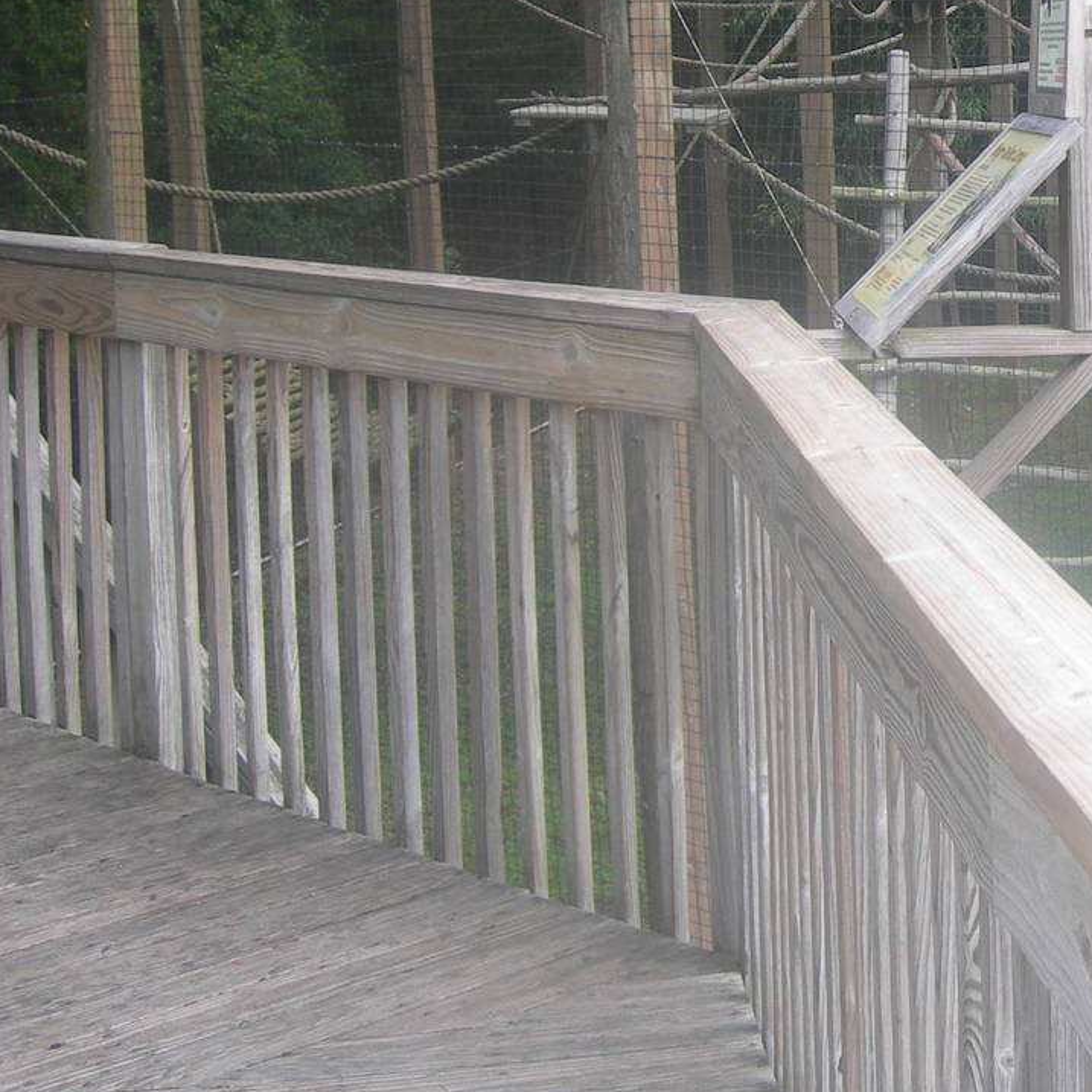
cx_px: 1109
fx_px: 2677
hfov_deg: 22.1
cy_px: 192
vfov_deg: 22.7
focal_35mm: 75
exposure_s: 1/216
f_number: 2.8
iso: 50
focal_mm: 7.8
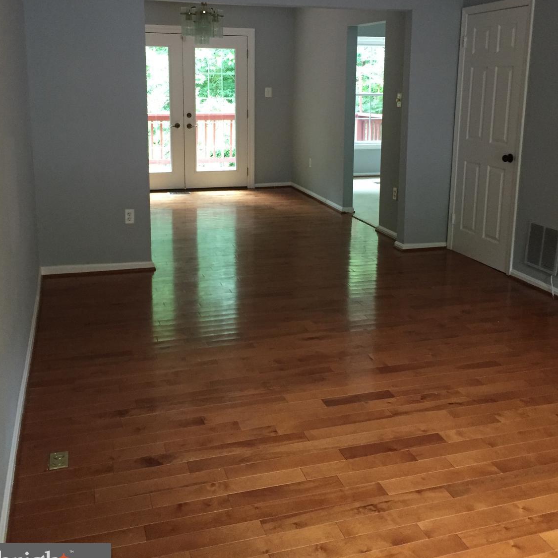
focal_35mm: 35
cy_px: 203
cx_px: 273
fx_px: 638
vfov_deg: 46.7
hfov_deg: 47.2
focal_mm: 4.15
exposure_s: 1/30
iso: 250
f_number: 2.2
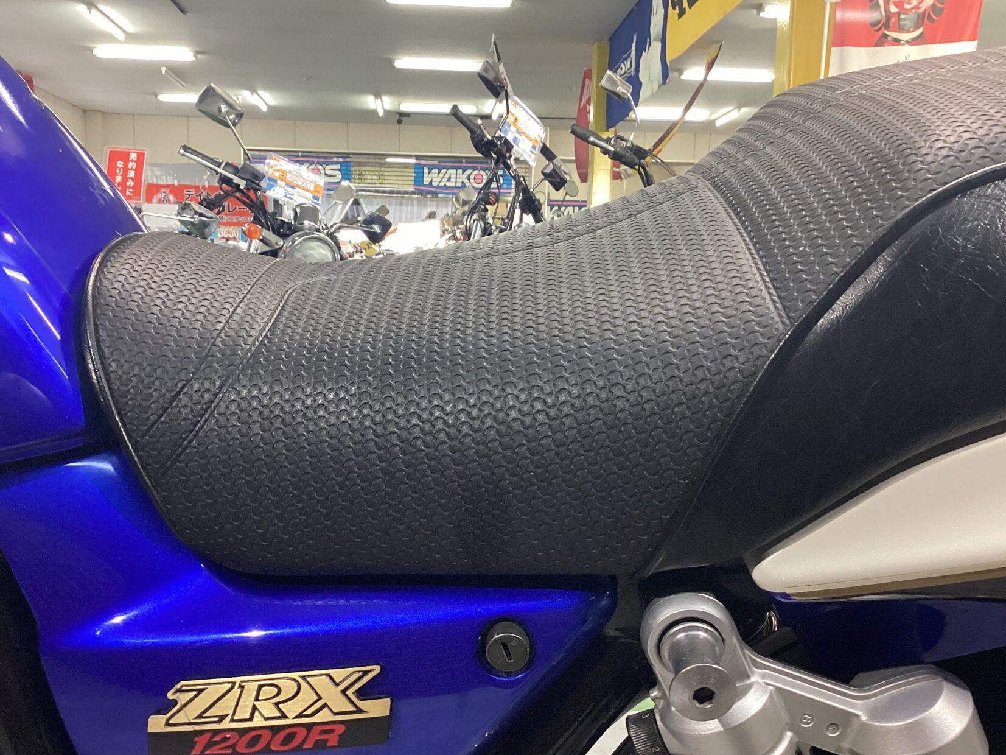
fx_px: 1046
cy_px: 432
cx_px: 487
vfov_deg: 39.6
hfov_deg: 51.3
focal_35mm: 36
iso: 125
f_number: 2.4
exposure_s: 1/60
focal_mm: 3.3
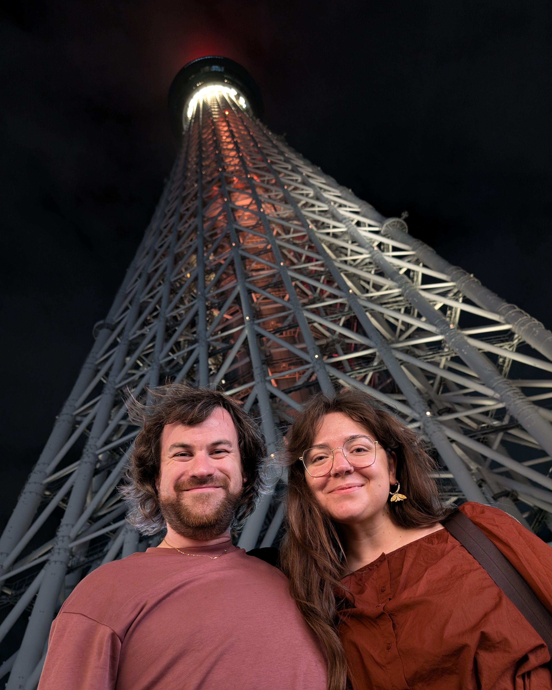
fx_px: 511
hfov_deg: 56.8
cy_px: 356
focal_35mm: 25
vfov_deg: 68.1
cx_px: 277
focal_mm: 6.9
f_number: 1.68
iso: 984
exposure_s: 1/68.6
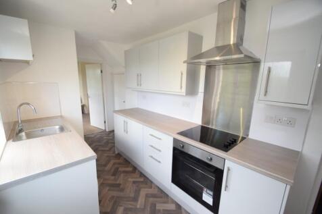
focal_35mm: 15
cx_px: 161
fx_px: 134
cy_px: 107
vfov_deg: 77.3
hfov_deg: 100.4
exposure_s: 1/125
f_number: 5.6
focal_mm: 10
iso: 800
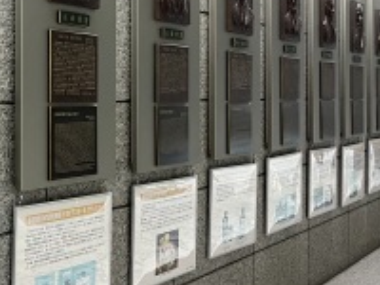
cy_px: 85
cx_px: -11
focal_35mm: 65
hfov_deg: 27.8
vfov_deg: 22.4
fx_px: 714
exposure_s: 1/50
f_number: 1.6
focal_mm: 5.1
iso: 160
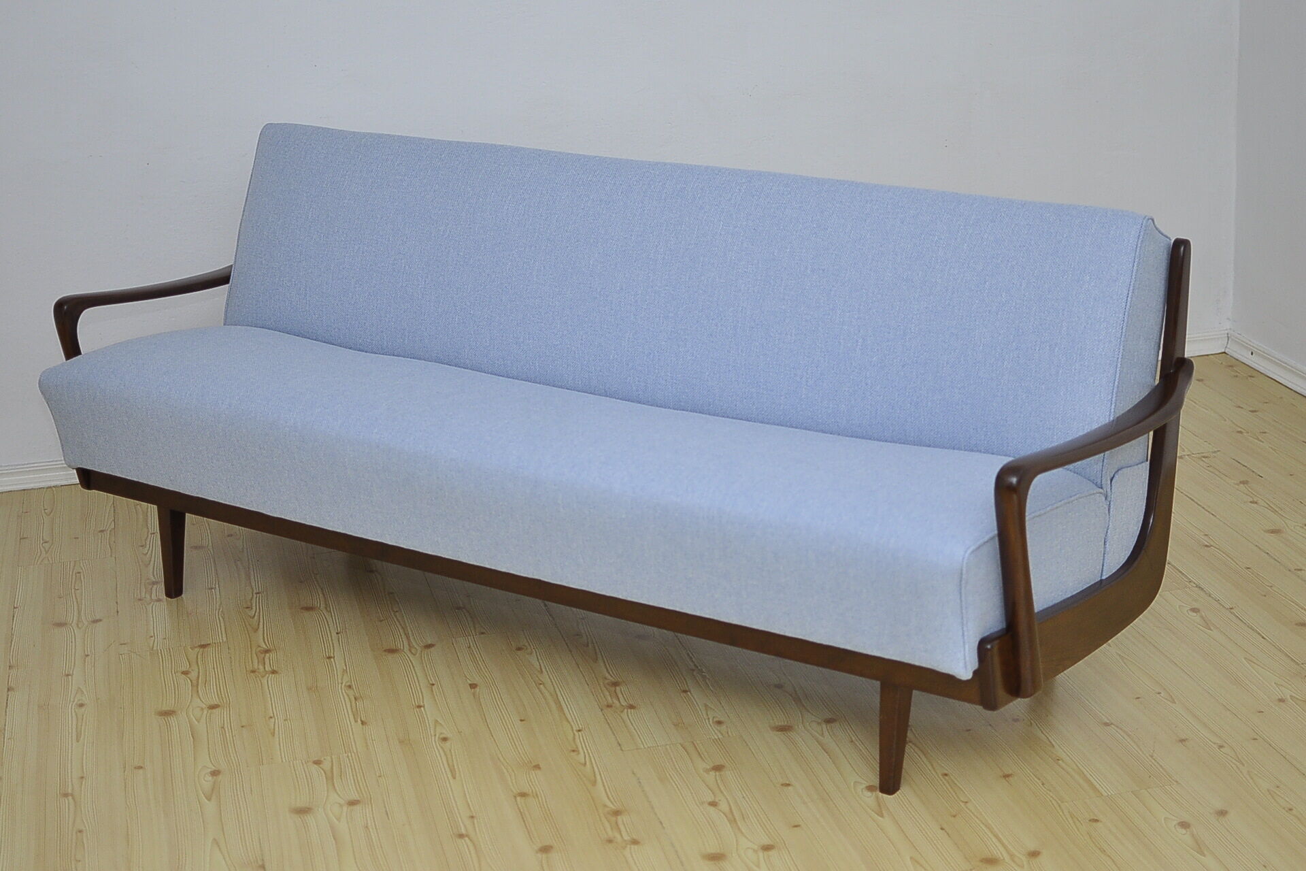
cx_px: 653
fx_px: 1904
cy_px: 436
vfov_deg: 25.8
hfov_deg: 37.9
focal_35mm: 52
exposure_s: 1/160
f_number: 1.8
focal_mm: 35
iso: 400
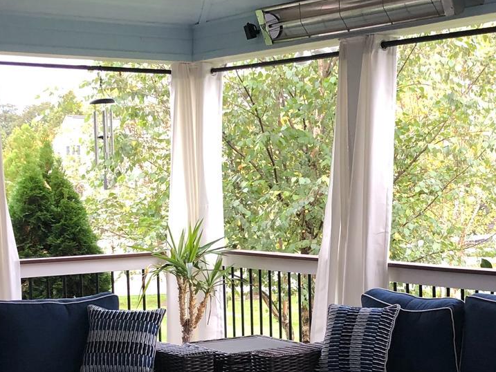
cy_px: 304
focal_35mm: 80
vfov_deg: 18.3
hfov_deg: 24.3
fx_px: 1146
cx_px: 339
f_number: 1.8
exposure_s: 1/40
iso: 32
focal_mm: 4
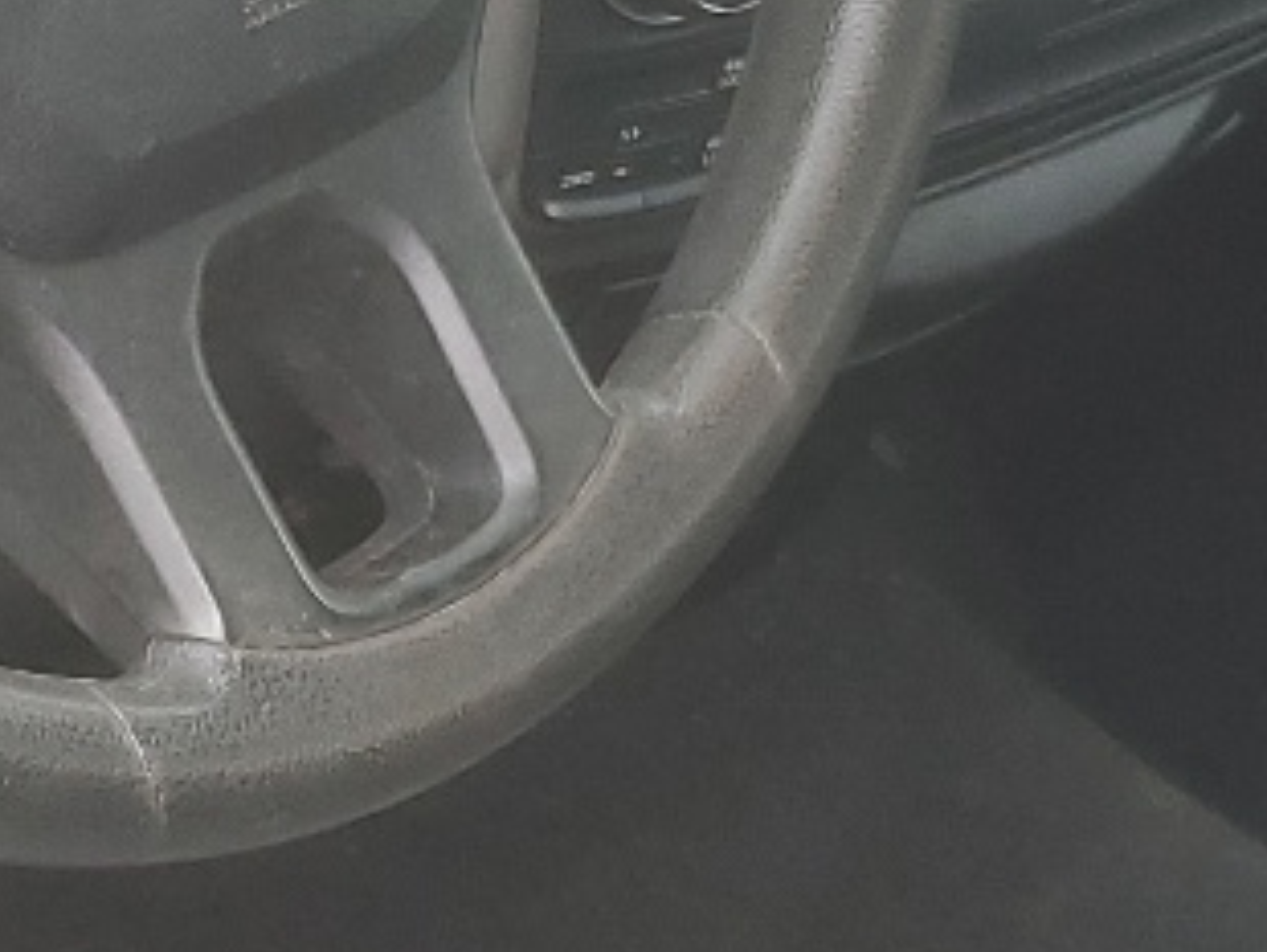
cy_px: 646
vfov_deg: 11.1
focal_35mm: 134
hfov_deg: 14.6
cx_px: 286
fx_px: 4908
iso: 70
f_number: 1.5
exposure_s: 1/120
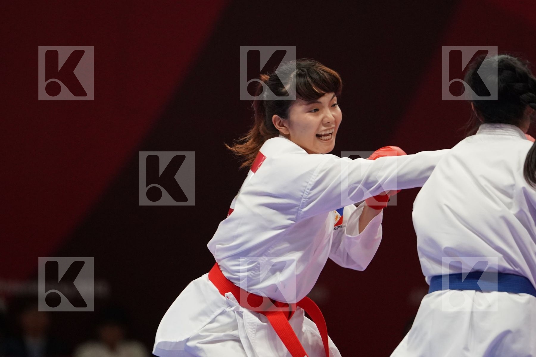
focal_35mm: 420
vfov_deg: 3.3
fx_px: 6253
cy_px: 178
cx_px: 268
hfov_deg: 4.9
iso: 3200
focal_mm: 280
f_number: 4
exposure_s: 1/1000
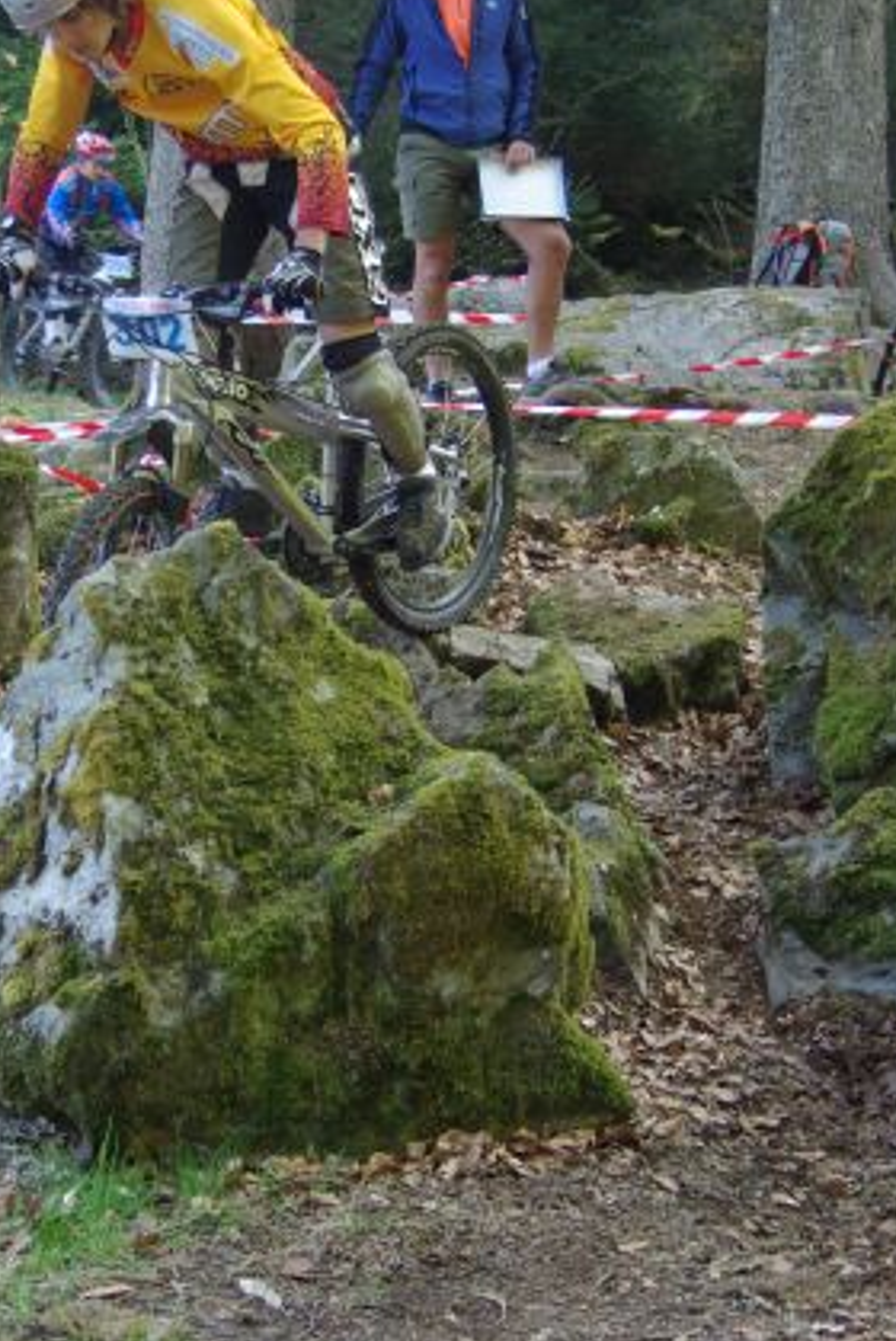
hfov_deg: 16.3
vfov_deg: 24.2
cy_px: 570
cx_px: 299
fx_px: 3120
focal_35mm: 84
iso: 200
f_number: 4
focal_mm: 39
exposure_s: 1/45
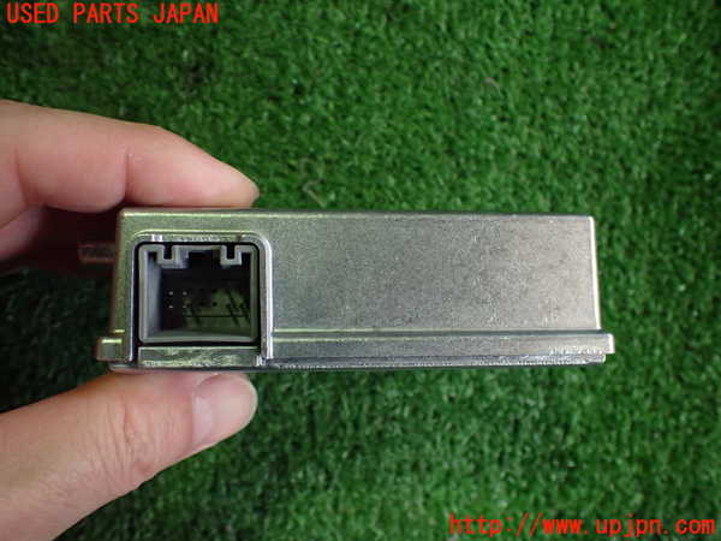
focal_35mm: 30
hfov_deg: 60.0
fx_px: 625
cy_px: 270
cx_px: 360
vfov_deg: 46.8
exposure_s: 1/125
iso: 500
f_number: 2.3
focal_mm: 5.4
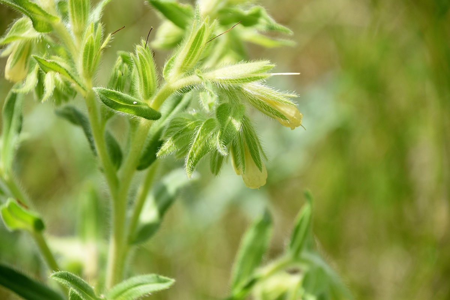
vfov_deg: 3.1
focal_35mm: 450
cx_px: 225
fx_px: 5625
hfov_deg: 4.6
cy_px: 150
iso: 200
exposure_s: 1/500
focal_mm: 300
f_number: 8
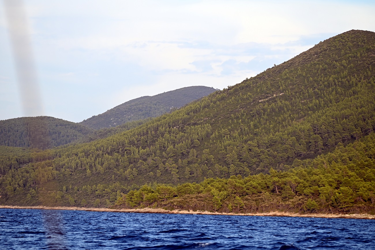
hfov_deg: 12.1
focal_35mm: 170
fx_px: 1771
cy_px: 125
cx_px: 188
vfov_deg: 8.1
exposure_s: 1/800
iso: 400
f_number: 5
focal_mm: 170
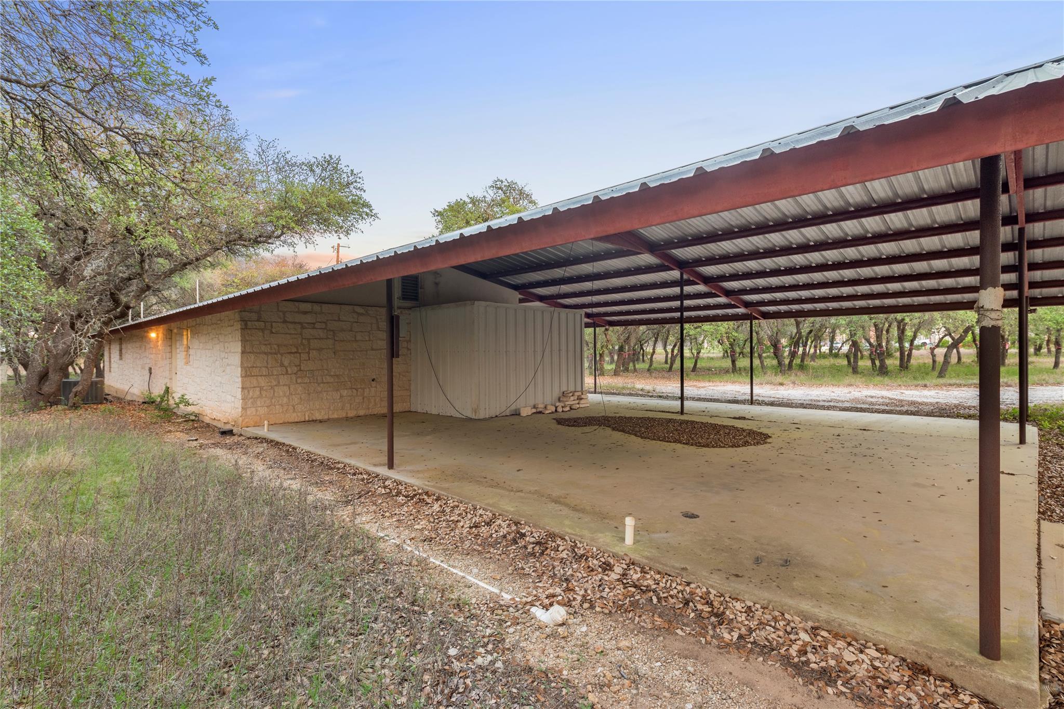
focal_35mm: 18
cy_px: 354
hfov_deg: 90.0
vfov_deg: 67.4
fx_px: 532
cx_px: 532
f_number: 8
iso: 400
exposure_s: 1/6
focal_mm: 18
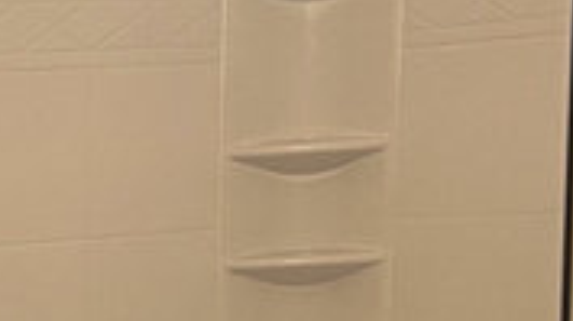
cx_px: -803
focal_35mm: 164
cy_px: 541
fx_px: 2488
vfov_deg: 7.2
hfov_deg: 11.1
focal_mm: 5.7
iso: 80
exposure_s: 1/60
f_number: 1.5
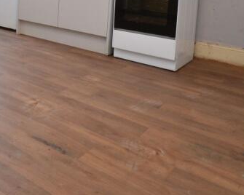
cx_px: -49
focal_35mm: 43
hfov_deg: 34.4
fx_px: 311
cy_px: -15
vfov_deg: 31.3
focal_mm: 10
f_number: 3.5
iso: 560
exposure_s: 1/60
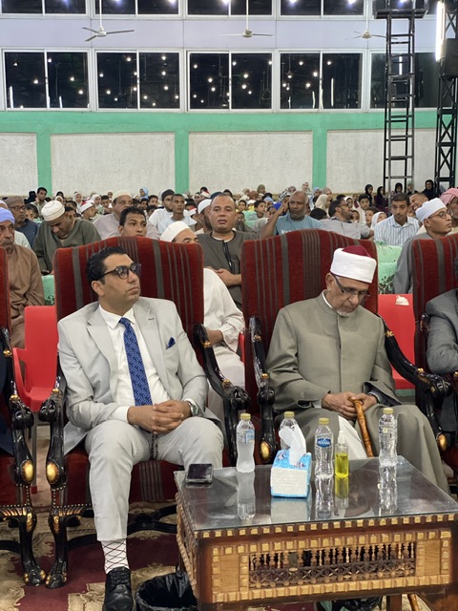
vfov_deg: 36.8
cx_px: 229
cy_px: 306
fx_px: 917
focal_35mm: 52
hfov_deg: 28.0
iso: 400
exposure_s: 1/33
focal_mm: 6
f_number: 2
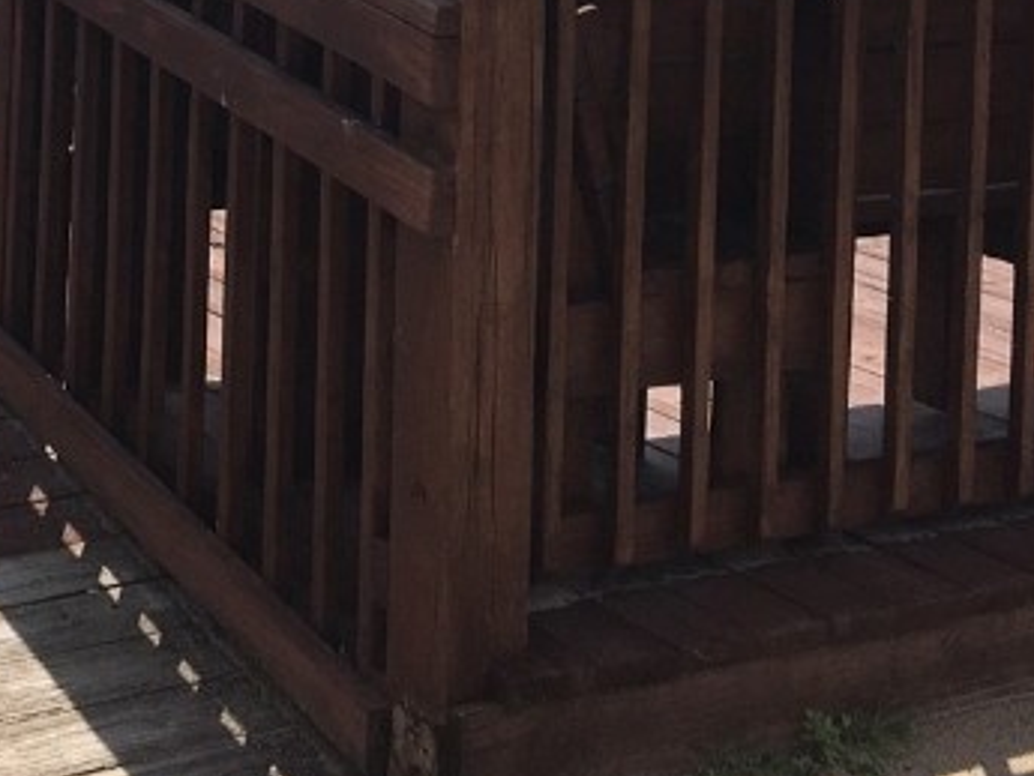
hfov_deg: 22.3
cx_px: 147
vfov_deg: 16.3
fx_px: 2570
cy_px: -234
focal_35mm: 86
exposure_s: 1/2331
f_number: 2.2
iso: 25
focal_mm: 4.15
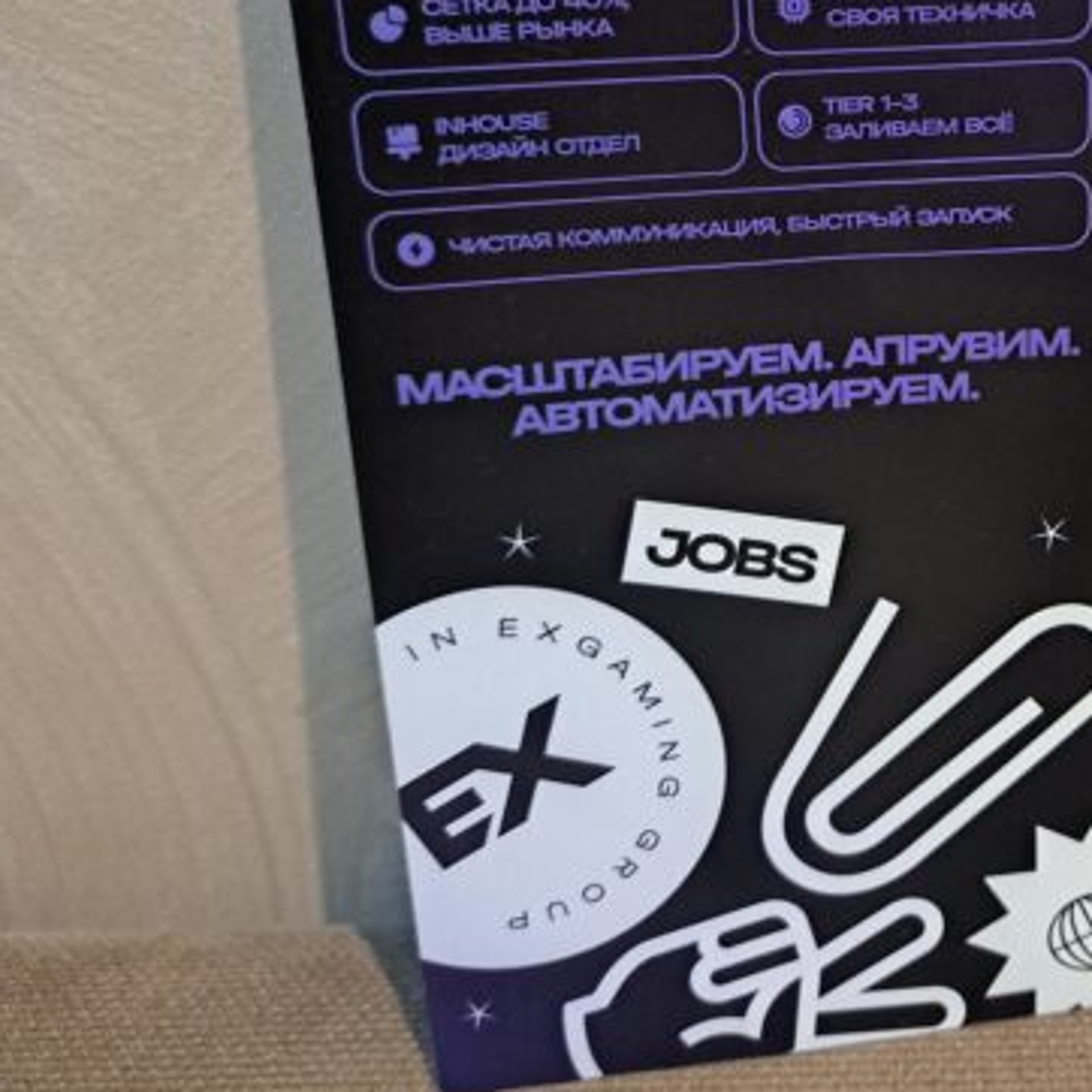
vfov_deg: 36.6
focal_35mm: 45
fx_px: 1606
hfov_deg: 35.8
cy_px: 259
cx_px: 929
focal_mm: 5.23
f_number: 1.8
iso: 320
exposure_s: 1/25
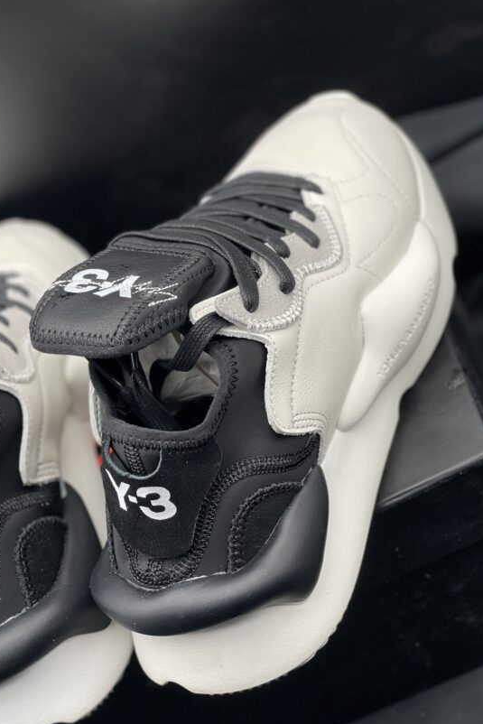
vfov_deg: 23.9
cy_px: 395
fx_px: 1710
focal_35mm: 85
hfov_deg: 16.0
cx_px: 145
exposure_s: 1/100
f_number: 2.2
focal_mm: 7.5
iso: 100
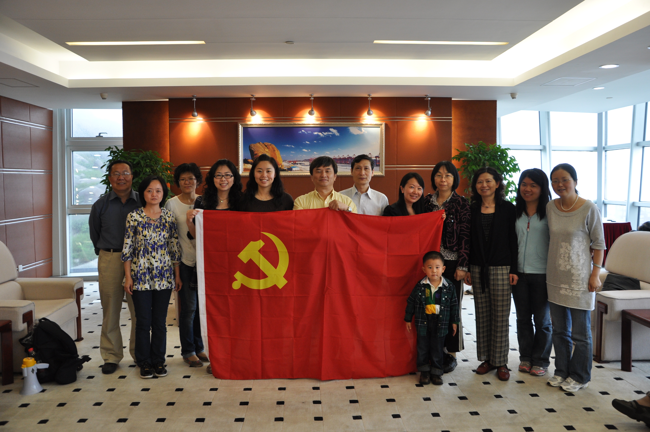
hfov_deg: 59.6
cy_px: 216
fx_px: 568
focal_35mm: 32
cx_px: 325
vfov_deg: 41.6
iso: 500
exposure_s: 1/60
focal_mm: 21
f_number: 4
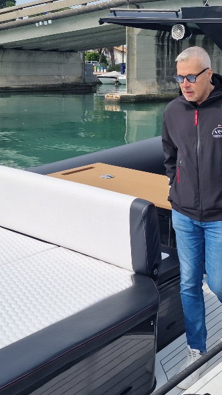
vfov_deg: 40.1
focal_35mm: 51
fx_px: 534
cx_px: 151
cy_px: 135
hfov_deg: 23.4
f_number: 1.8
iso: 50
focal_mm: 6.4
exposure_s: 1/1504
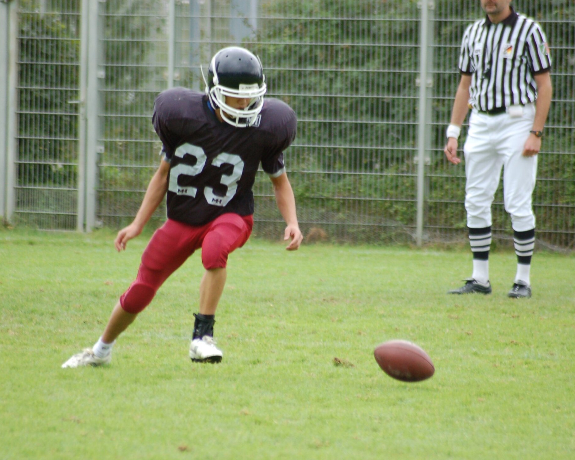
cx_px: 281
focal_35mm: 459
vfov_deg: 3.4
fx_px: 7812
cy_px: 230
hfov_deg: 4.2
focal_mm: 270
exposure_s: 1/400
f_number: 5.6
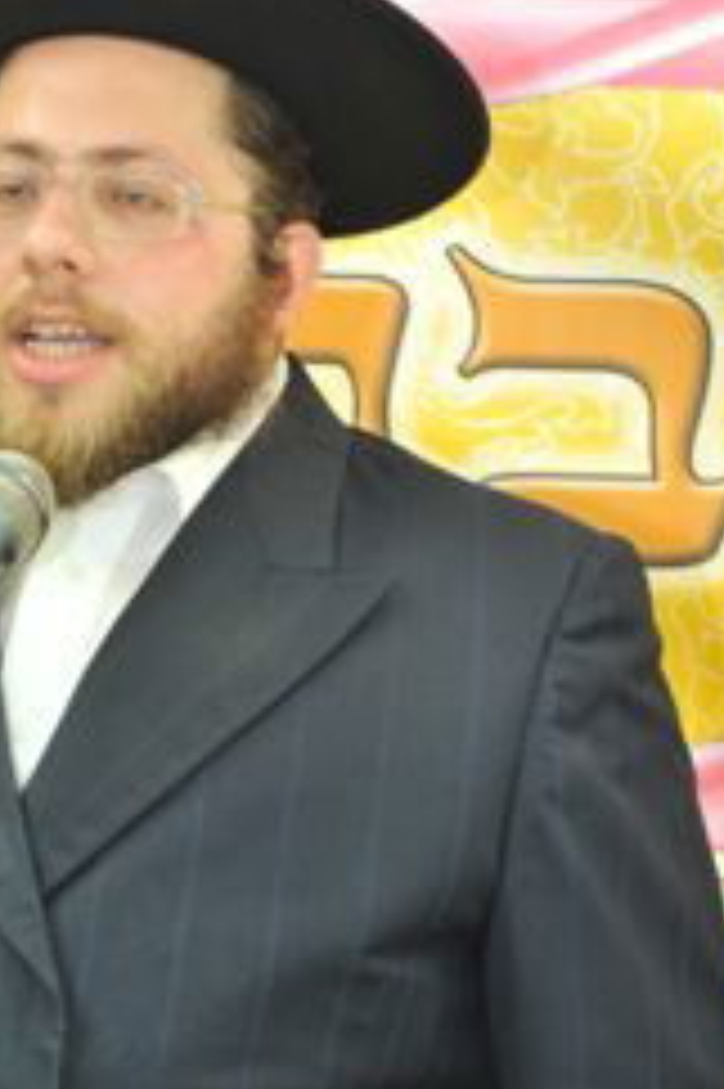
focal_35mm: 123
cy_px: 634
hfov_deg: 11.1
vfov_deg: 16.7
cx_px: 200
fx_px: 3716
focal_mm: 62
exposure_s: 1/60
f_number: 7.1
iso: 1250
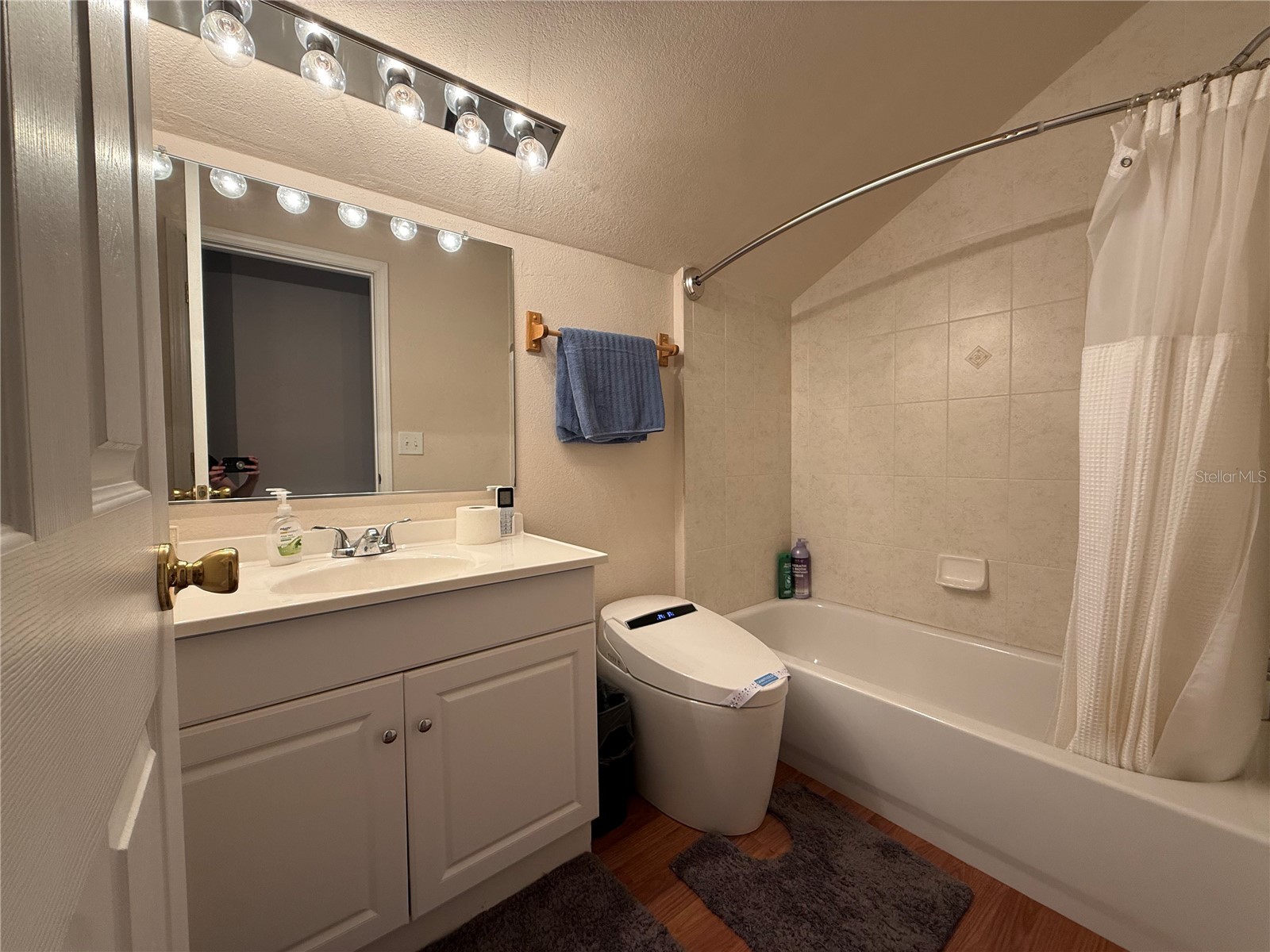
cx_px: 635
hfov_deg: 102.1
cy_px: 476
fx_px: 514
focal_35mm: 14
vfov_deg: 85.7
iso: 100
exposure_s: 1/120
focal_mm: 2.22
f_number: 2.2
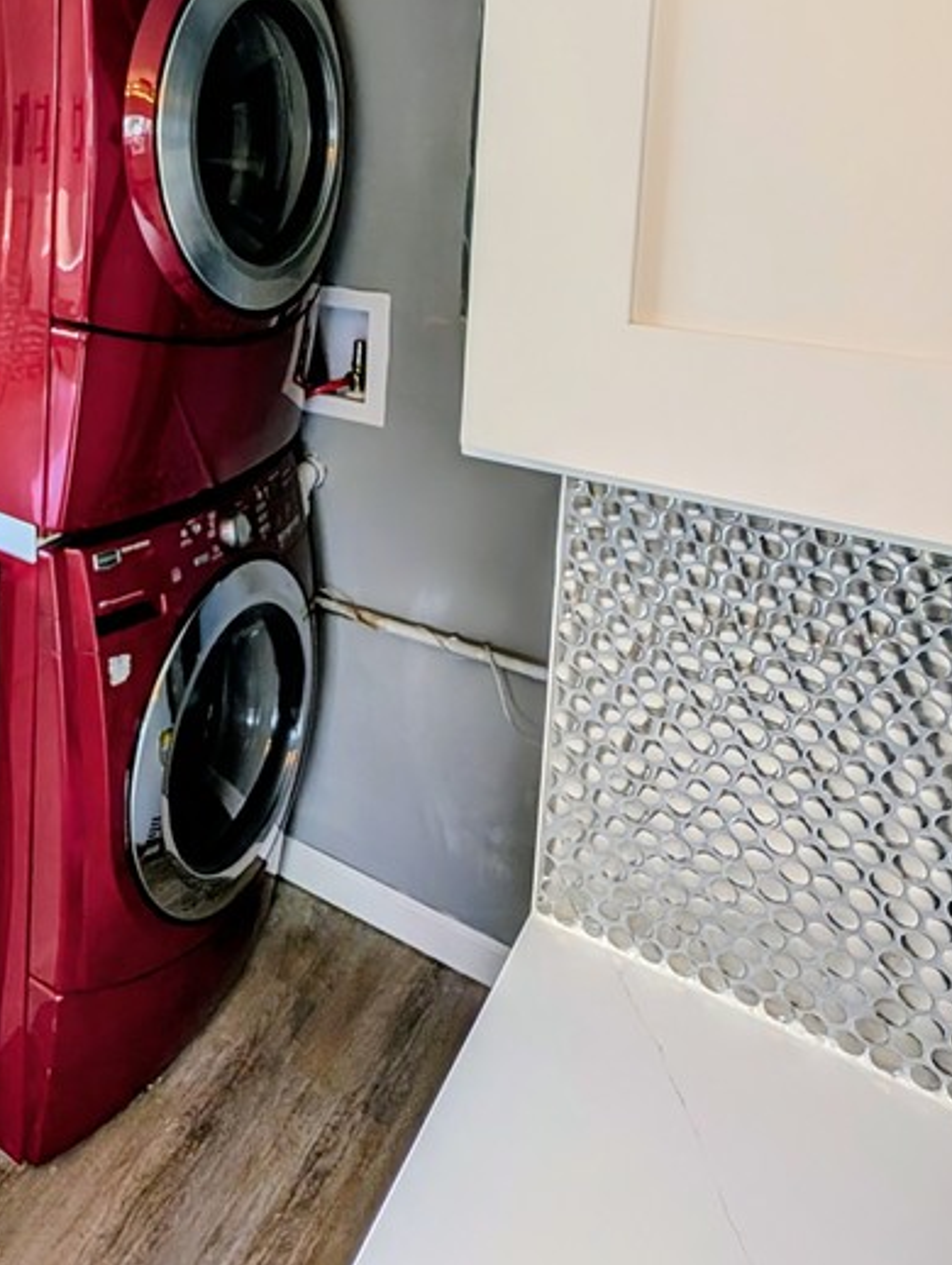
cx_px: 99
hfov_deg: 49.2
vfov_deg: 61.8
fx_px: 914
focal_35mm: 25
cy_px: 205
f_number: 1.7
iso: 135
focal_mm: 2.02
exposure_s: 1/60
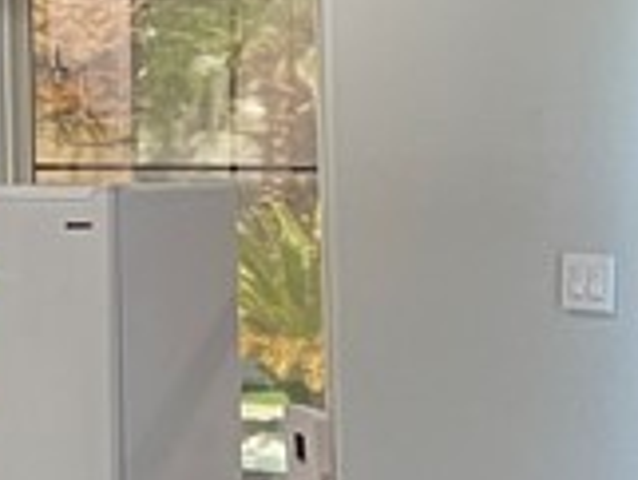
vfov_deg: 9.3
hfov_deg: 11.9
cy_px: -12
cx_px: -313
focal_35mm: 159
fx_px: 2933
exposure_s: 1/60
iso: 160
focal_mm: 5.1
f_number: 1.6
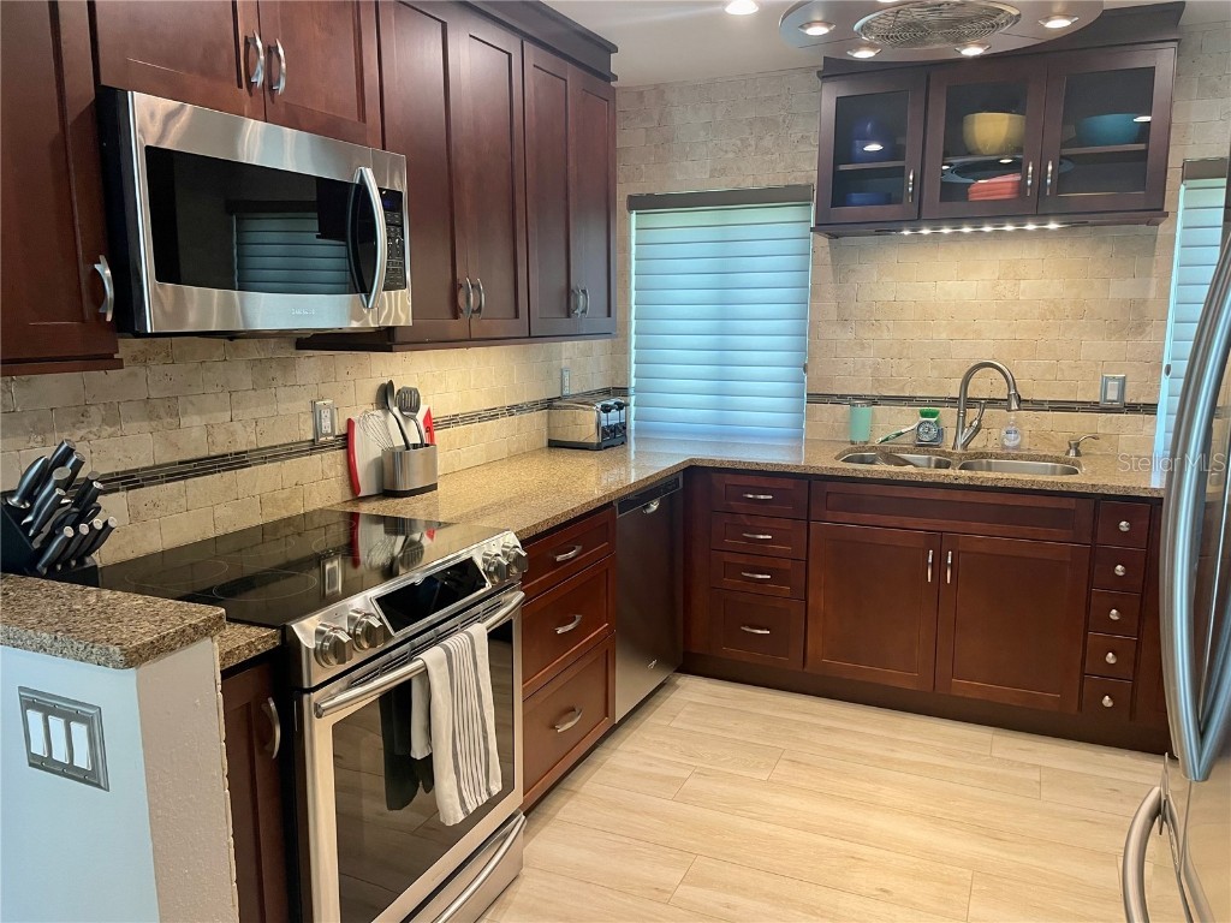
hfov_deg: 67.3
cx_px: 616
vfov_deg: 53.1
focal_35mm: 26
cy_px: 462
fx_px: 925
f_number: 1.6
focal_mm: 4.2
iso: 100
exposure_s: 1/60
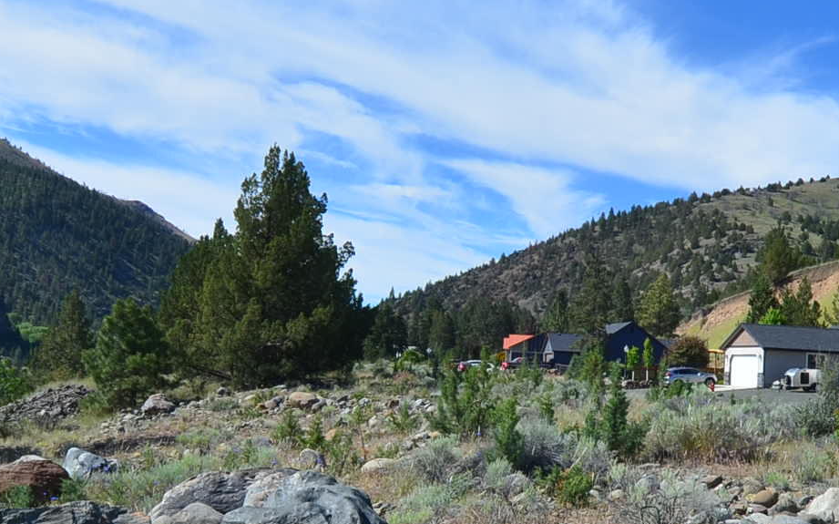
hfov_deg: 41.0
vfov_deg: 26.1
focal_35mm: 49
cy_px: 363
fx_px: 1120
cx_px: 452
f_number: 10
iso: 200
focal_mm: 12
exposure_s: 1/320
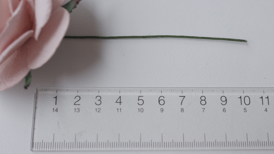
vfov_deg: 22.2
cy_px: 70
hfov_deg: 38.4
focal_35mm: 54
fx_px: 392
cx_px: 156
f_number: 3.2
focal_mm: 20
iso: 200
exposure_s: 1/400
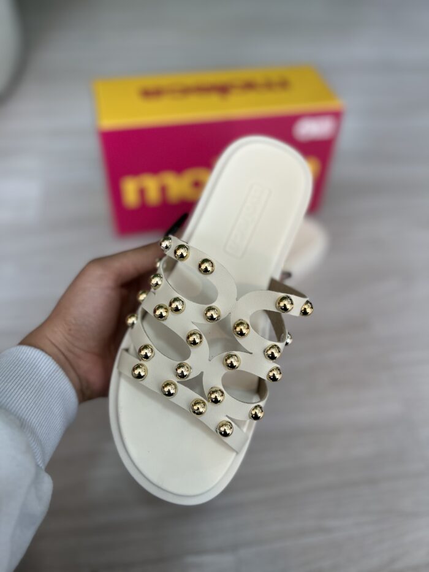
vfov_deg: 67.3
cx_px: 214
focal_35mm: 26
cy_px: 286
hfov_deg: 53.1
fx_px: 430
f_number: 1.5
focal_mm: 5.7
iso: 50
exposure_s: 1/120
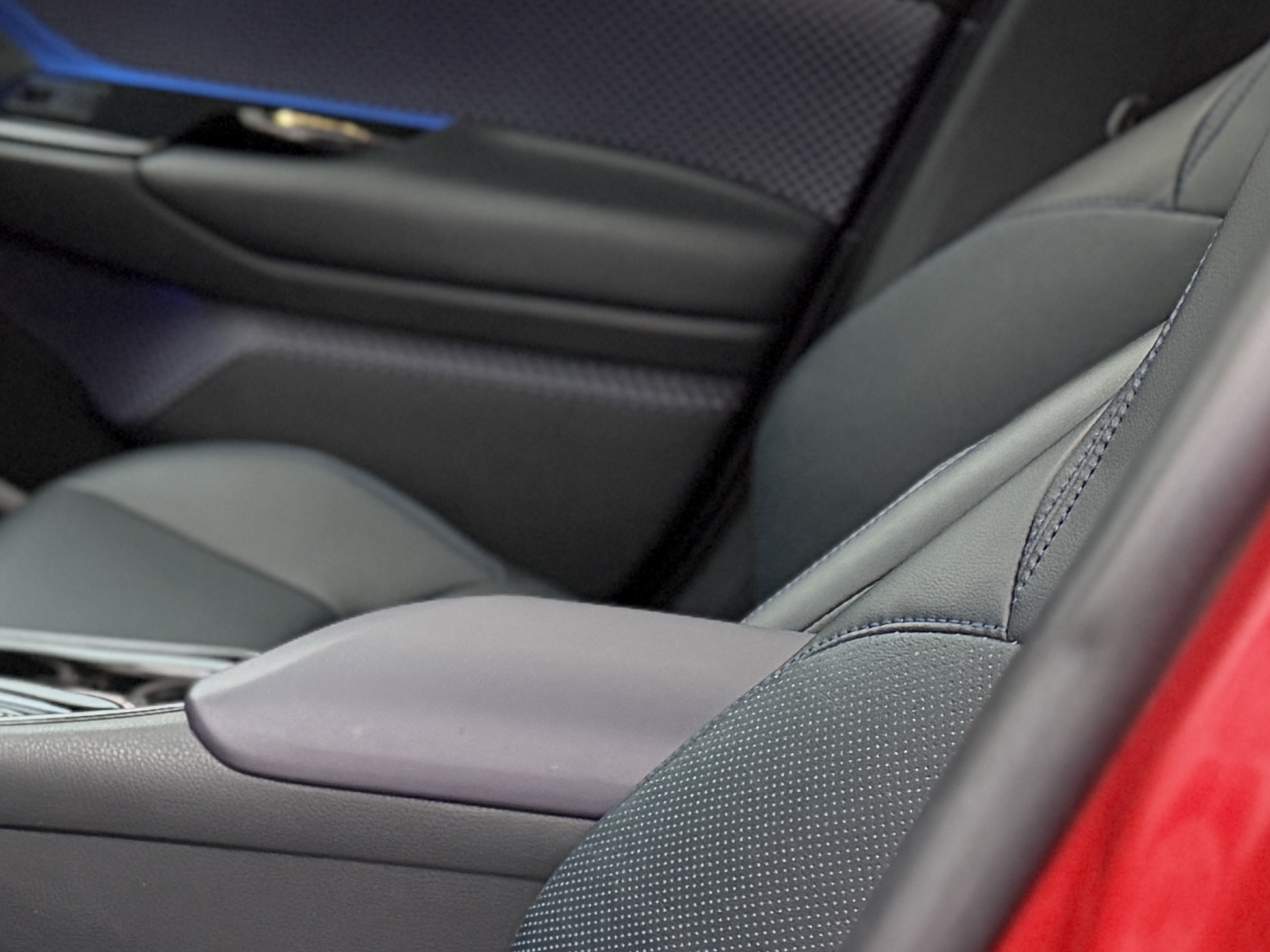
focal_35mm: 82
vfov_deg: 17.8
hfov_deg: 20.4
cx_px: -638
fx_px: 3008
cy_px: 781
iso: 320
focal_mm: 6.76
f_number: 1.78
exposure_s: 1/60
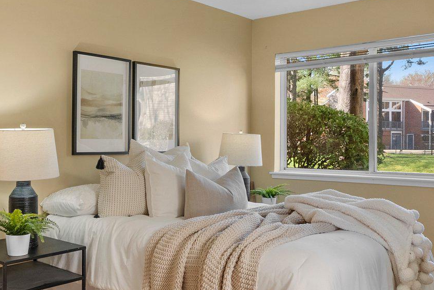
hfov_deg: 49.1
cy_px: 140
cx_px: 164
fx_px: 470
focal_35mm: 39
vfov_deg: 34.2
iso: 250
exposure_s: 1/8
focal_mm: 16
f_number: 8
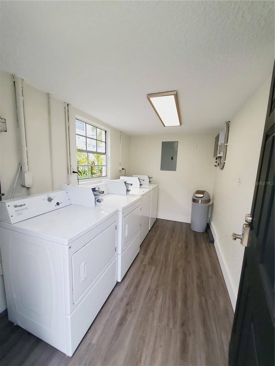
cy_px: 183
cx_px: 138
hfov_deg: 89.9
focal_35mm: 13
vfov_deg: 106.2
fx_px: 138
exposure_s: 1/120
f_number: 2.2
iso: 80
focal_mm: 1.8
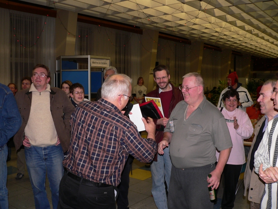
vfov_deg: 39.7
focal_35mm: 36
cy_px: 104
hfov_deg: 51.4
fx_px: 289
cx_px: 139
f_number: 2.8
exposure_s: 1/60
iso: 100
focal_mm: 6
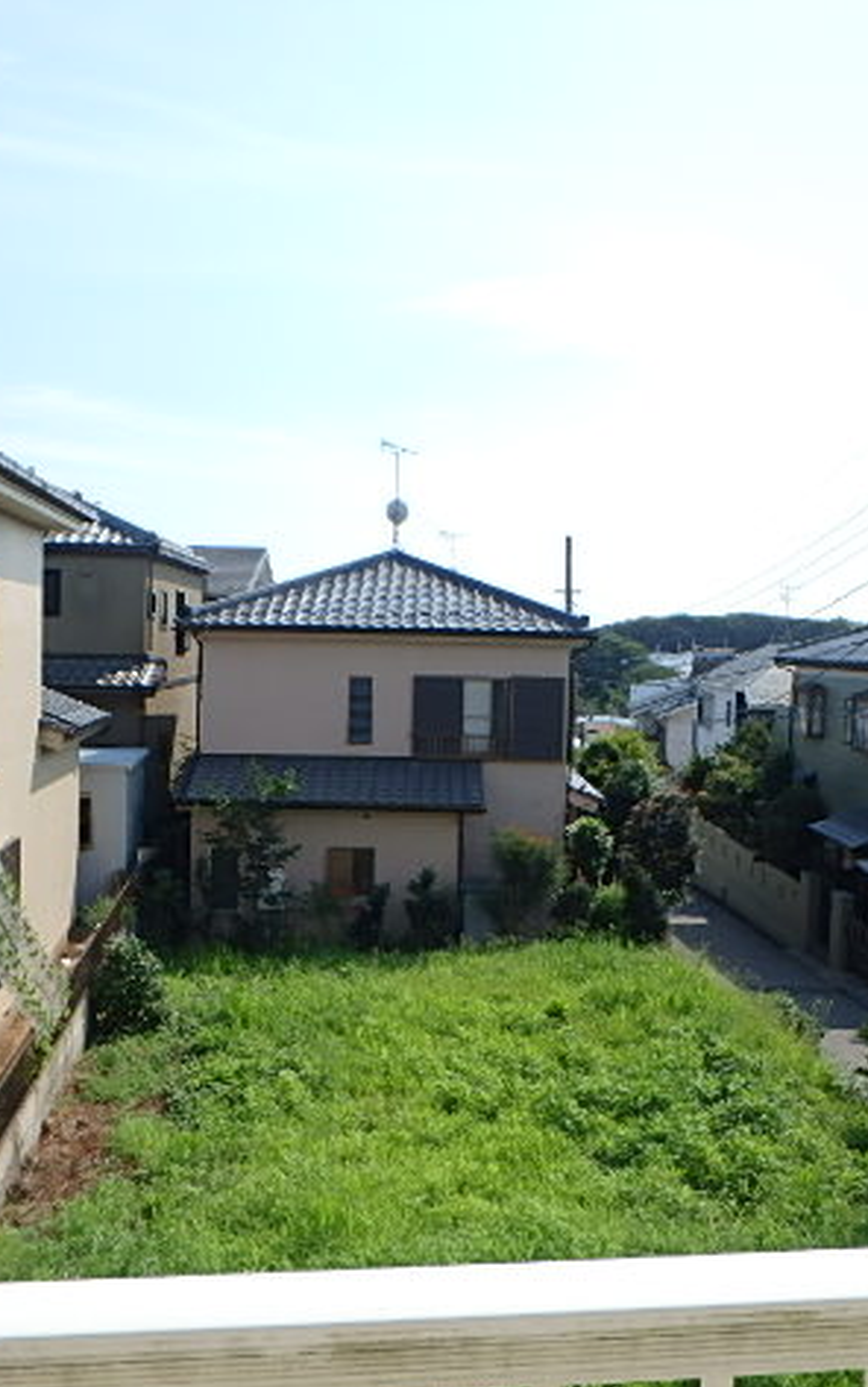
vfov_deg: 58.1
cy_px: 695
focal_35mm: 33
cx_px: 472
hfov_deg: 38.3
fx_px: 1248
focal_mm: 4
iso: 125
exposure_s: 1/800
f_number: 3.8
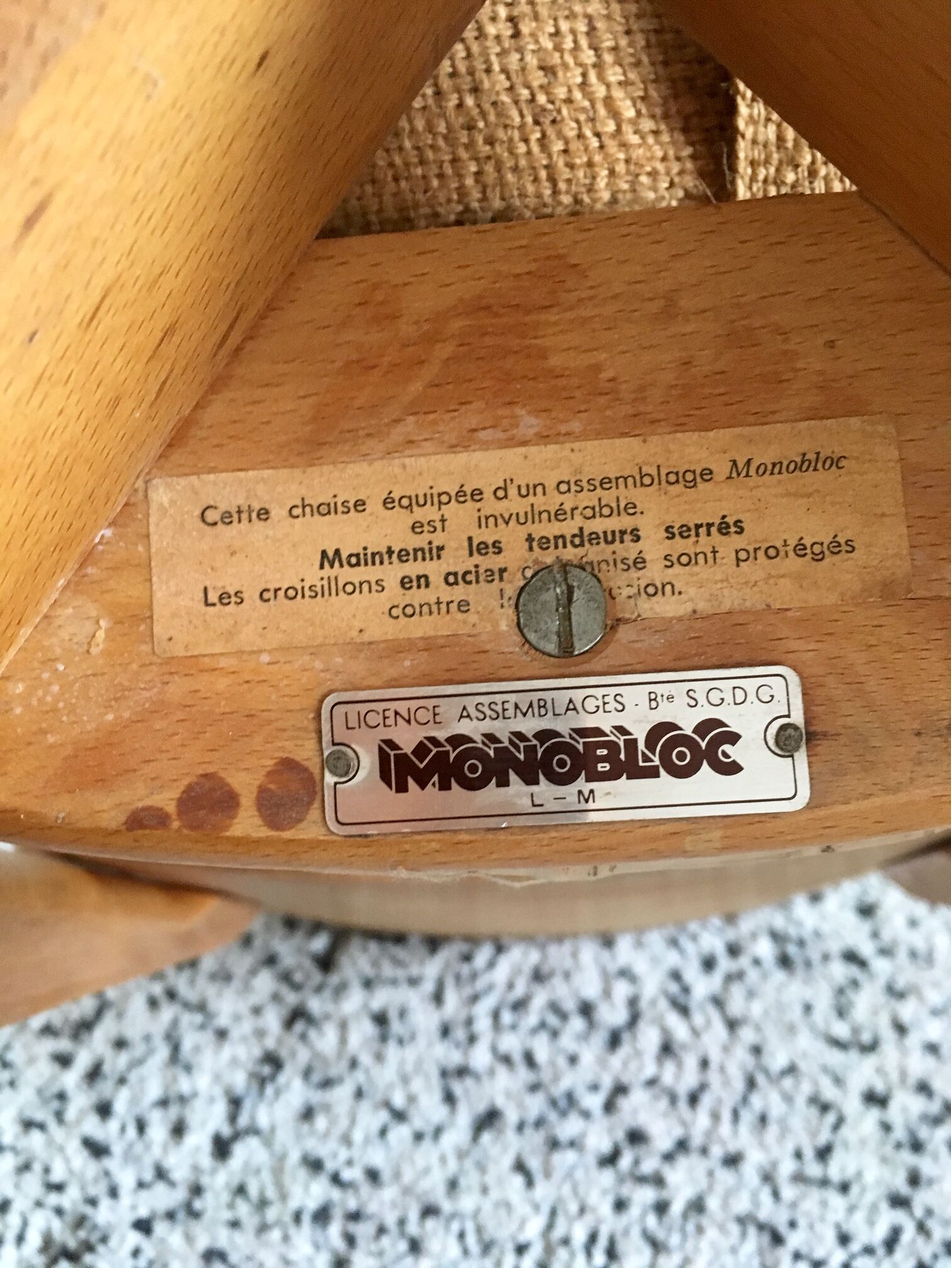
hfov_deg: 48.2
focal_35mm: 29
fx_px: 1062
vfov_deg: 61.7
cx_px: 476
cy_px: 634
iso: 200
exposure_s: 1/20
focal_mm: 4.15
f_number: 2.2
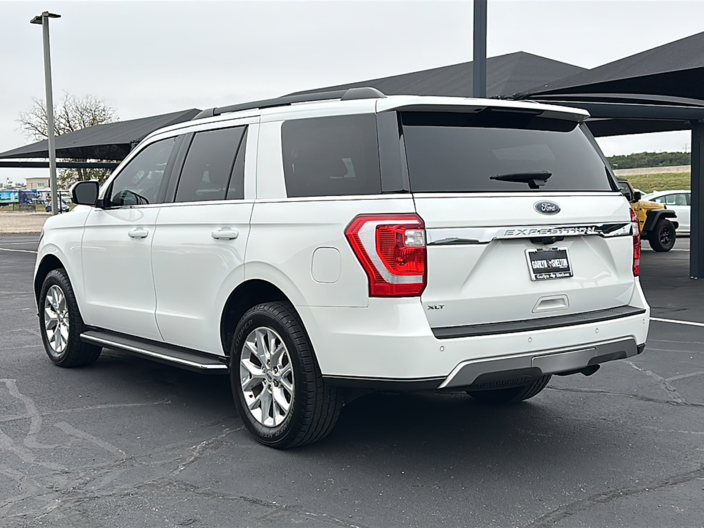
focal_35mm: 37
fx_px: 752
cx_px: 352
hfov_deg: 50.1
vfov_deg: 38.7
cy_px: 264
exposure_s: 1/1042
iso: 80
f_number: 1.78
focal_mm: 6.86
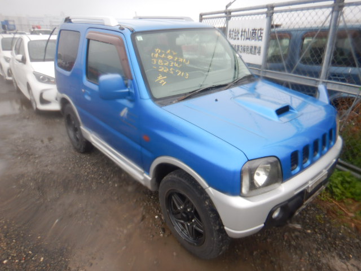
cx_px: 180
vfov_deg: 56.8
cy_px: 136
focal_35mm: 24
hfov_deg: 71.6
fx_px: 250
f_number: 2.8
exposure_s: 1/30
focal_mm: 4.3
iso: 125
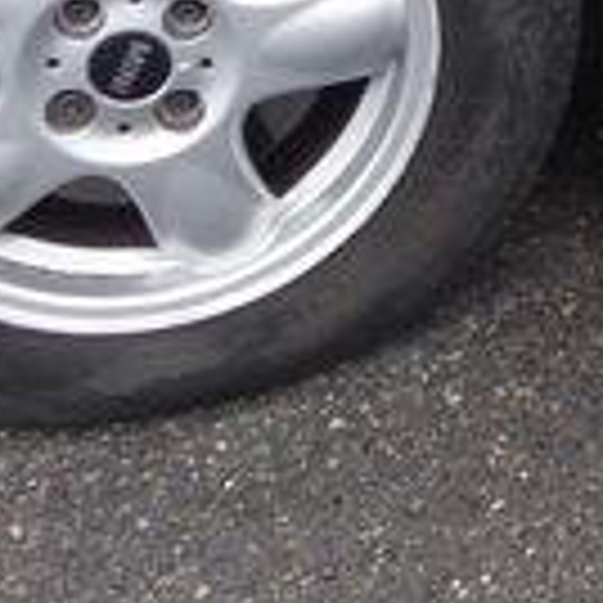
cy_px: -880
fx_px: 3587
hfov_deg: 8.5
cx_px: 1584
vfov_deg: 8.7
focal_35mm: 182
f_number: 3.2
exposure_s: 1/100
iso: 125
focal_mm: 10.4
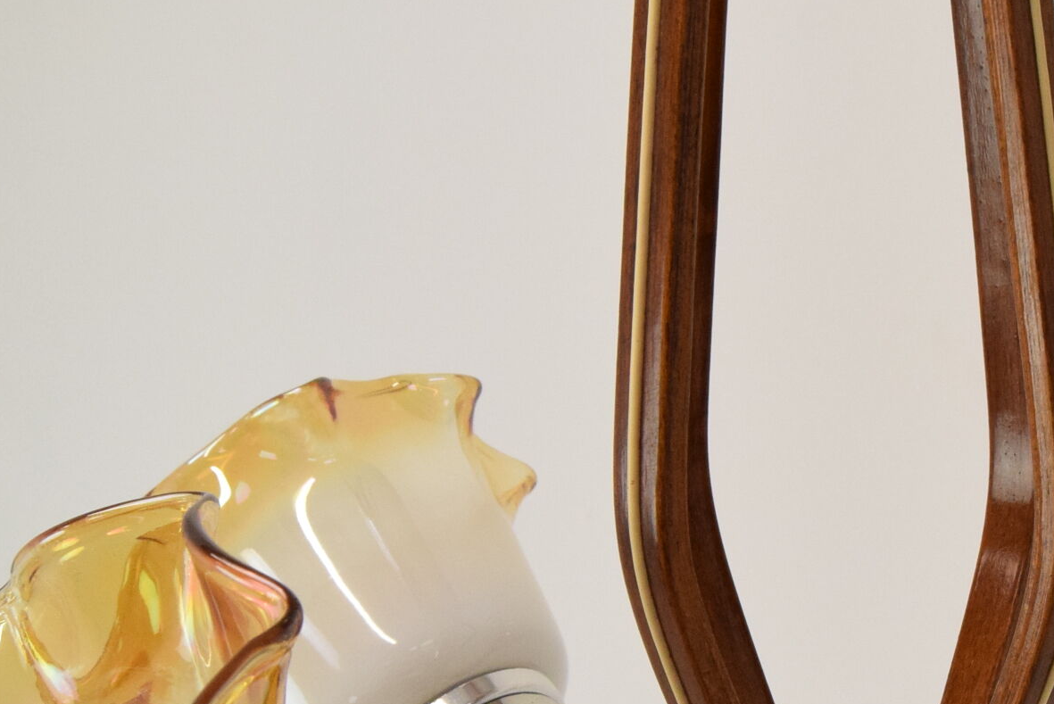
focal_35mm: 76
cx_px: 868
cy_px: 632
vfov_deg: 17.7
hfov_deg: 26.1
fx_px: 2226
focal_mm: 20
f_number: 9
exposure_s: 1/320
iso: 1600
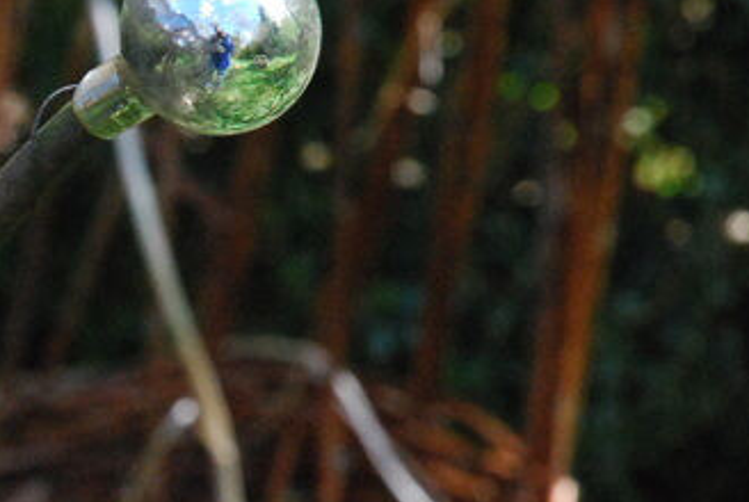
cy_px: 378
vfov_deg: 4.3
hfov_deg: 6.4
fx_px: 6670
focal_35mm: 320
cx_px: -212
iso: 1600
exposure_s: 1/400
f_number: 11
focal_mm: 70
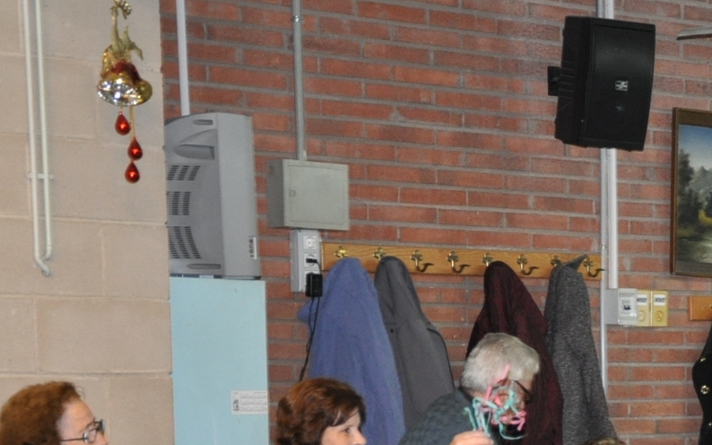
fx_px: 2561
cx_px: 765
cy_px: 624
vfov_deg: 9.7
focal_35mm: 132
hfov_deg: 15.4
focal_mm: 32
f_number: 4.2
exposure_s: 1/60
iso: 800
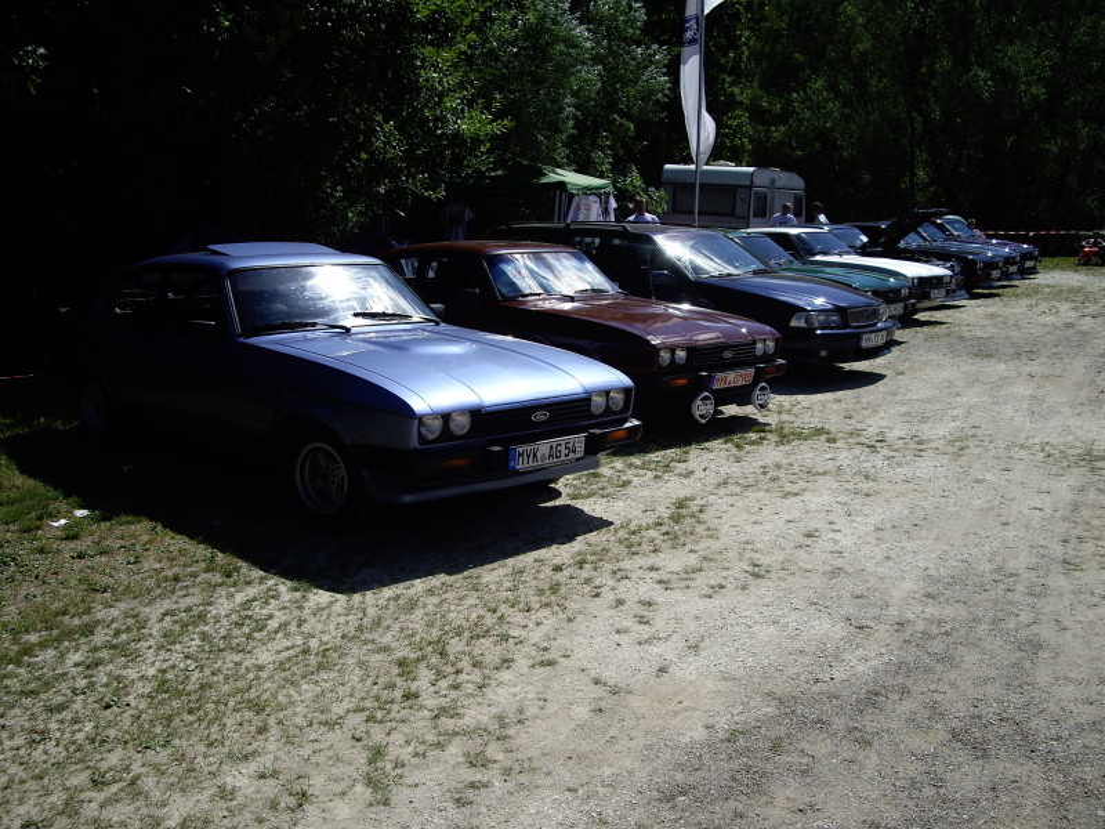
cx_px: 552
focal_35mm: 38
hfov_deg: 49.0
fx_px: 1213
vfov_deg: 37.7
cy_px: 414
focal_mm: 7.9
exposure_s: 1/500
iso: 50
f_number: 5.6
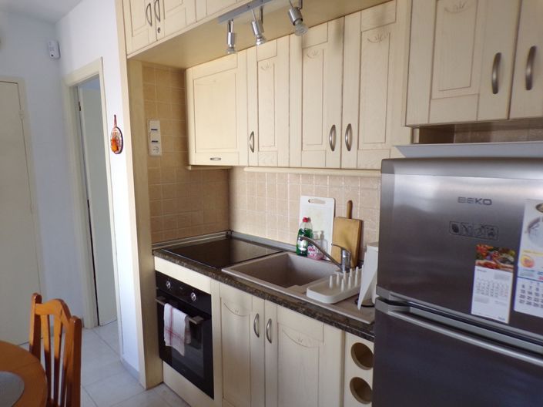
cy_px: 204
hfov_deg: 71.6
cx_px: 272
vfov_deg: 56.8
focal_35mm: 24
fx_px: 376
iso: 200
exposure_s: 1/25
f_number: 3
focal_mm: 4.3
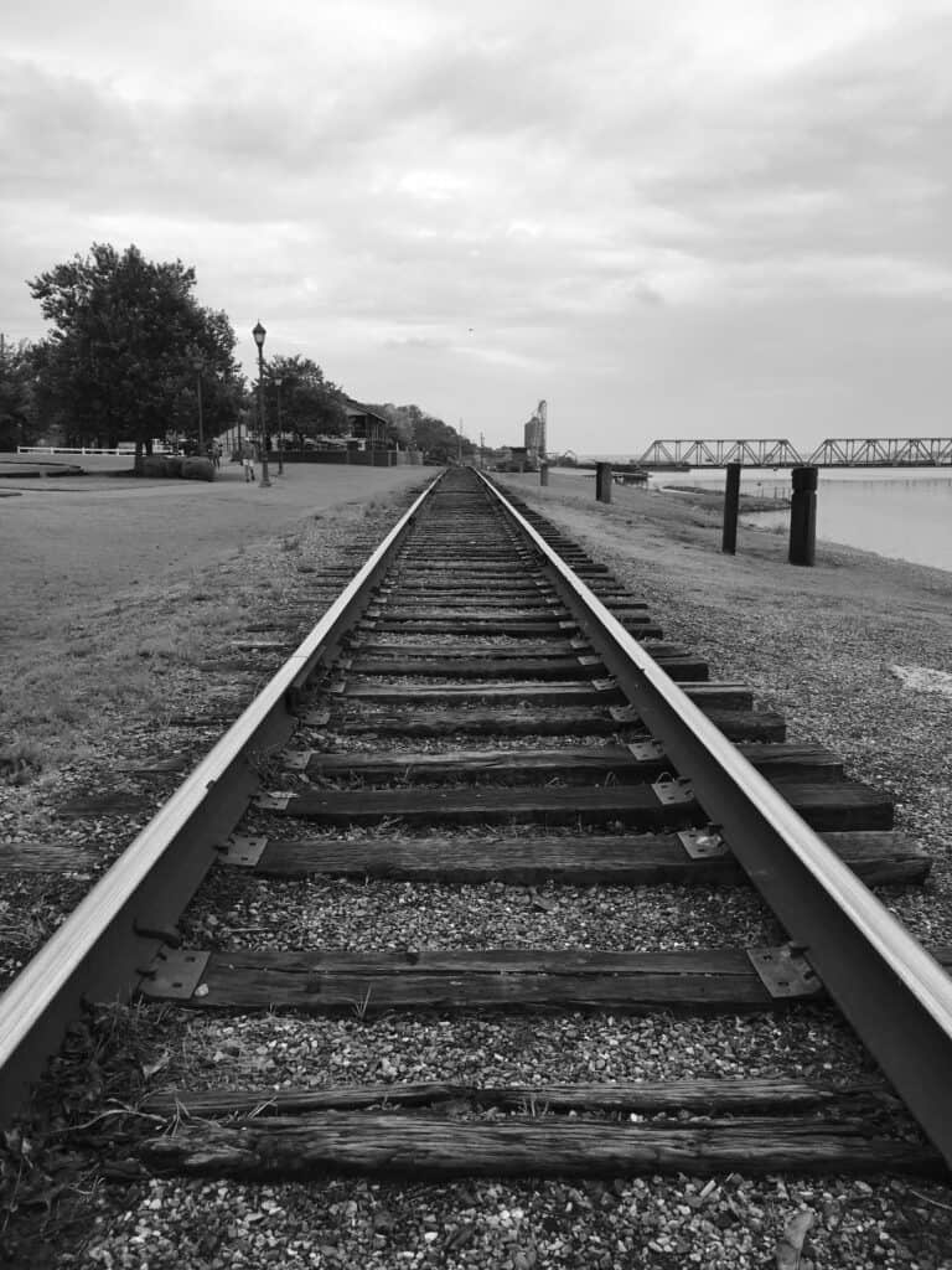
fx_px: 1063
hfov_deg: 48.2
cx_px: 476
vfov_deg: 61.7
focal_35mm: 29
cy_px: 635
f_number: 2.2
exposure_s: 1/718
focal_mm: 4.15
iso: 25
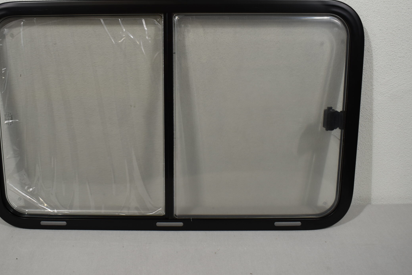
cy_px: 108
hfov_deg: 51.6
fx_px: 423
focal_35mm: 37
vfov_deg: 35.8
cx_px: 171
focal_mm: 20
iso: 400
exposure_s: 1/125
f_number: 5.6
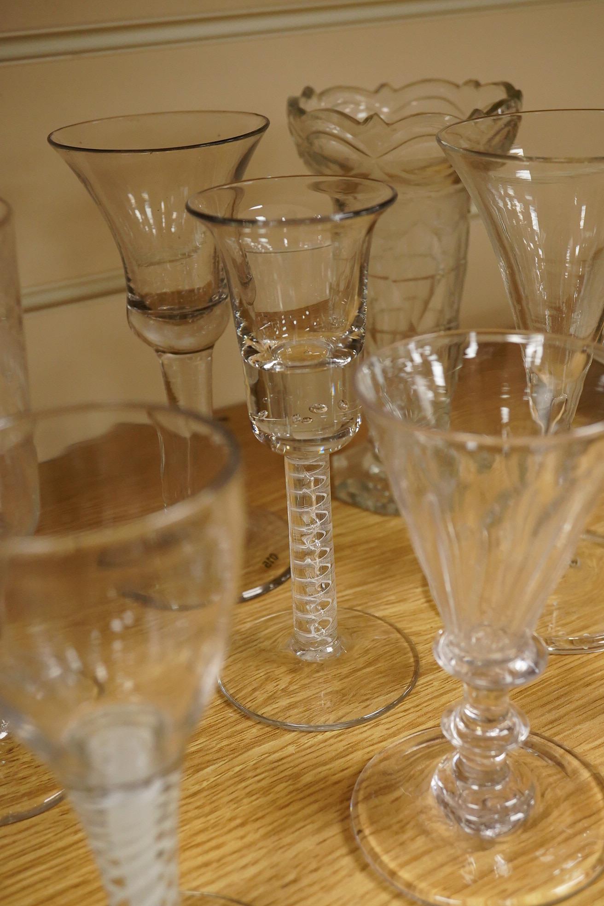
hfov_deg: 29.9
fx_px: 1132
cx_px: 302
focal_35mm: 45
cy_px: 453
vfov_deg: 43.6
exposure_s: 1/160
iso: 2500
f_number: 9
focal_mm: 30
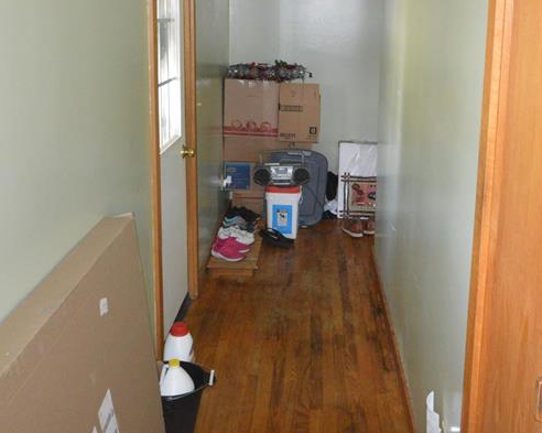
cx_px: 351
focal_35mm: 41
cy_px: 119
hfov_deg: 44.3
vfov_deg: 35.8
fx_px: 657
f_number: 4.8
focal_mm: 14
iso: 2200
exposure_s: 1/60
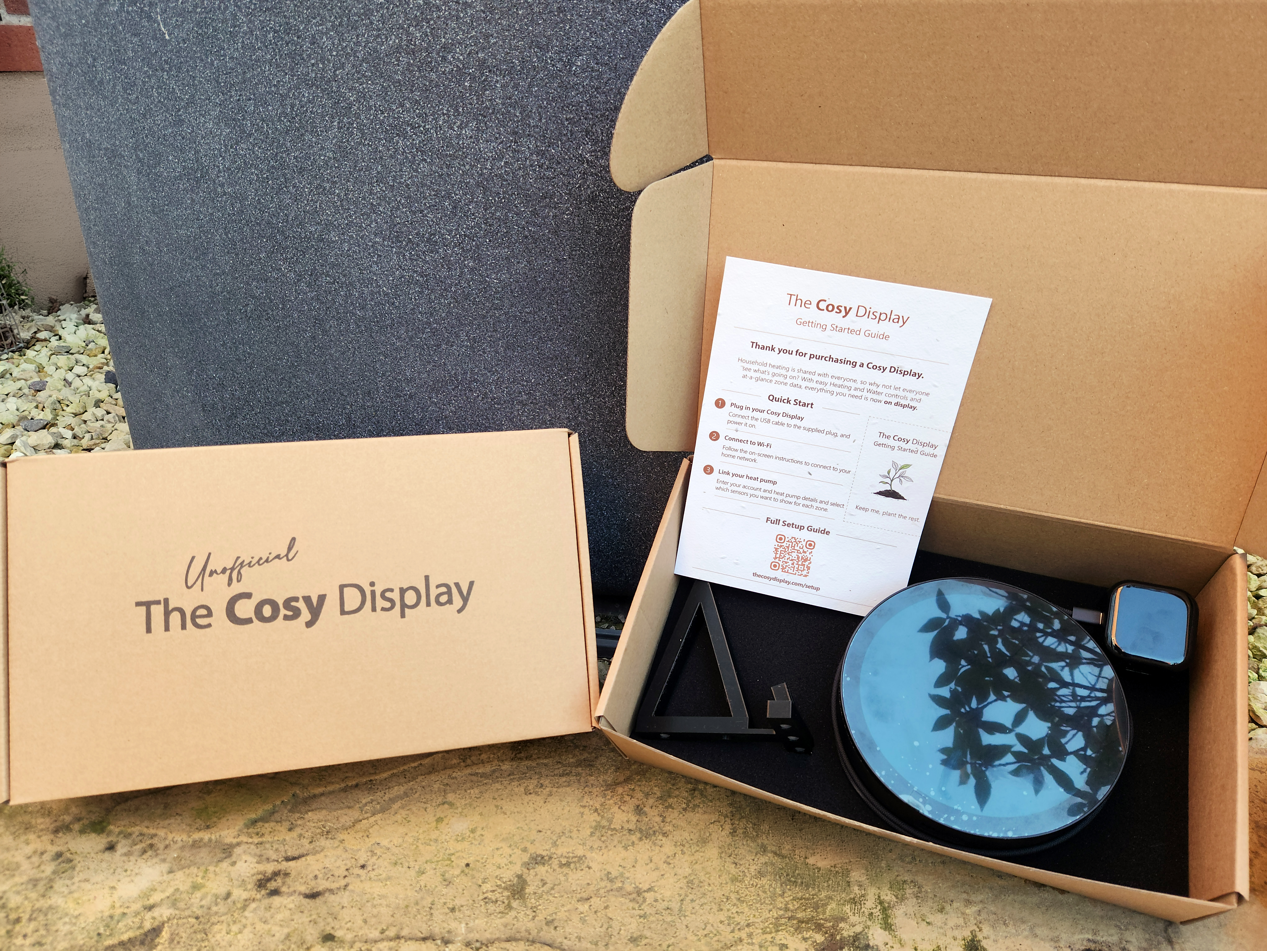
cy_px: 476
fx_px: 842
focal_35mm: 23
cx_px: 634
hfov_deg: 73.9
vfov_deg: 58.9
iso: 32
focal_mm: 5.4
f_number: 1.8
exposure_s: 1/100
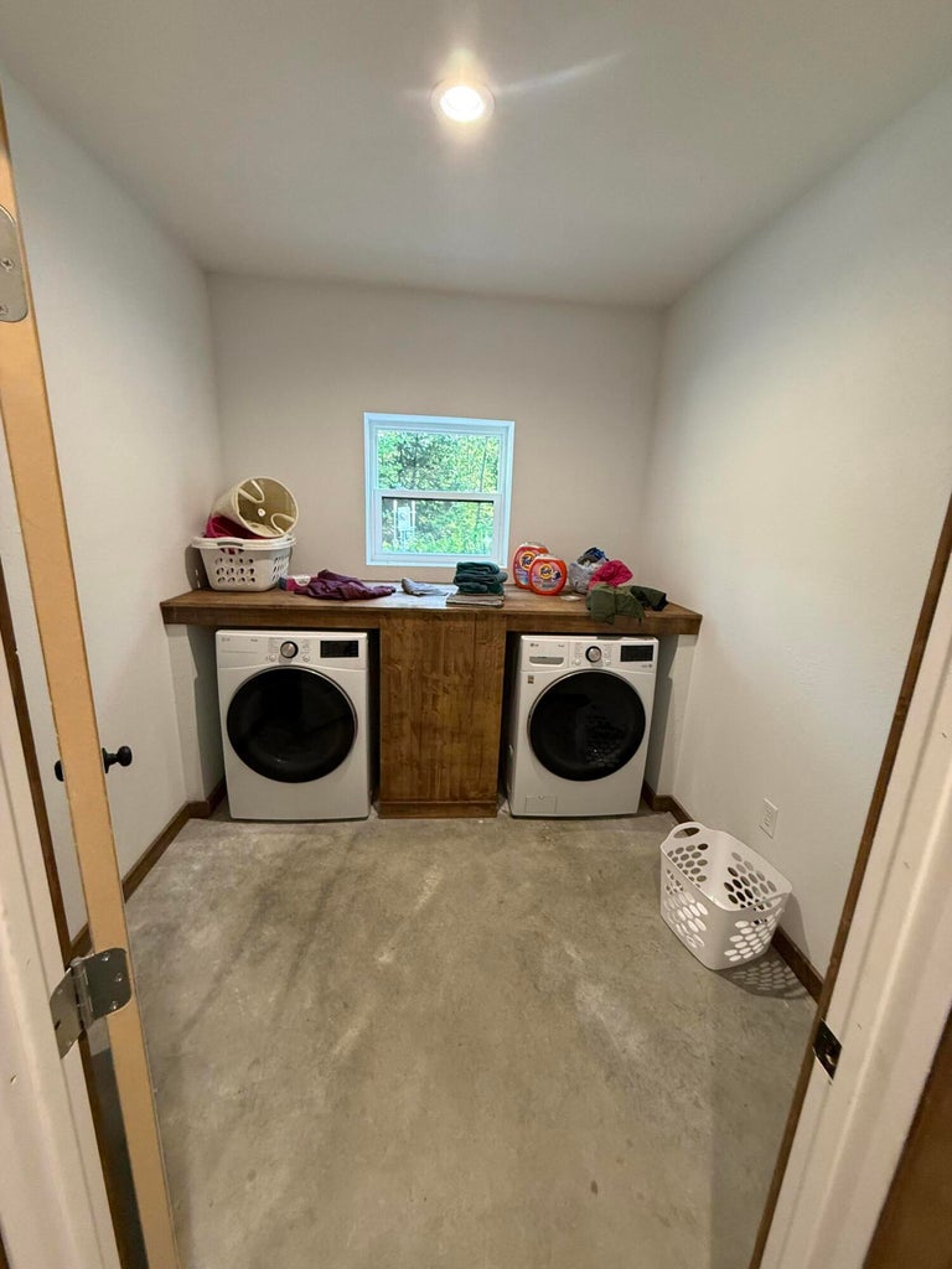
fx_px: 513
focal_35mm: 14
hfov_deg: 85.7
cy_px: 634
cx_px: 476
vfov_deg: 102.1
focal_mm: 2.22
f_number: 2.2
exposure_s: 1/60
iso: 320
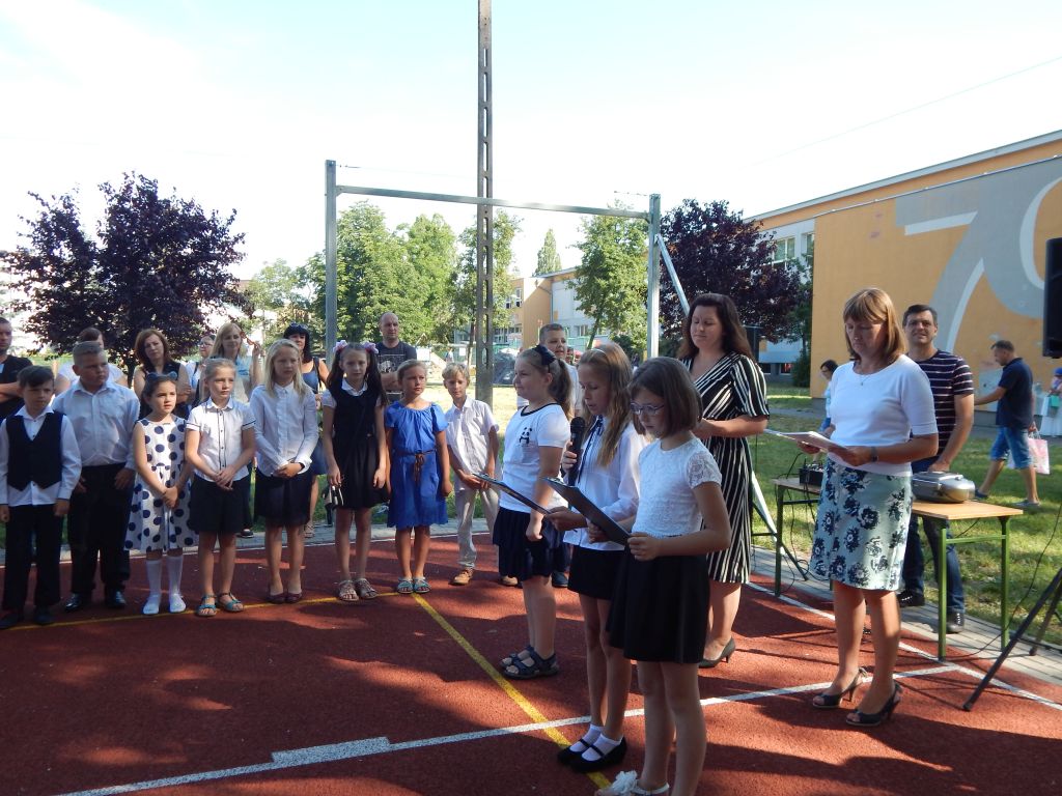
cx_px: 531
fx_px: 859
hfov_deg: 63.4
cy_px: 398
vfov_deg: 49.7
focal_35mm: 28
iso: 125
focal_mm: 5.1
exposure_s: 1/320
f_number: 3.2
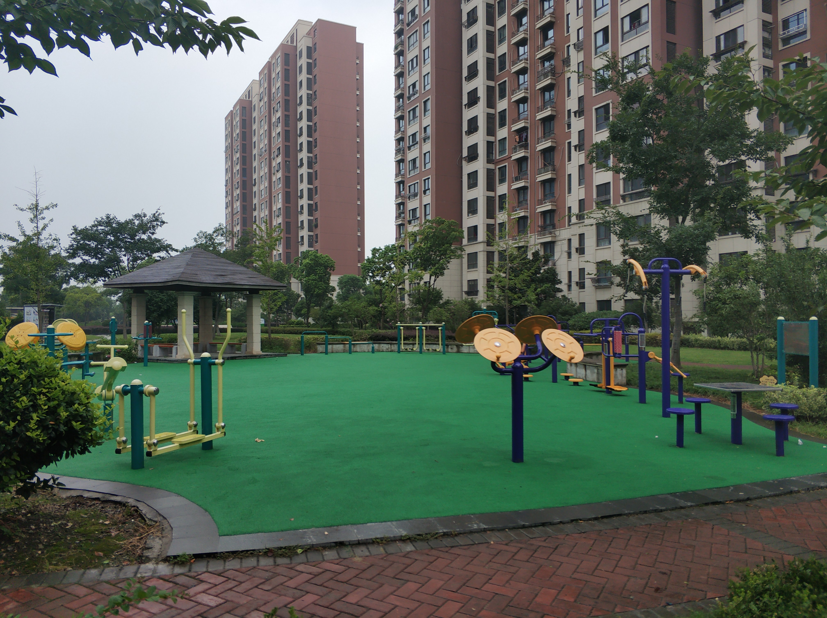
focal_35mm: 27
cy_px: 309
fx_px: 644
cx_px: 414
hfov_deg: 65.4
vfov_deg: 51.3
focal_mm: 3.82
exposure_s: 1/456
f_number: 1.8
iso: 180
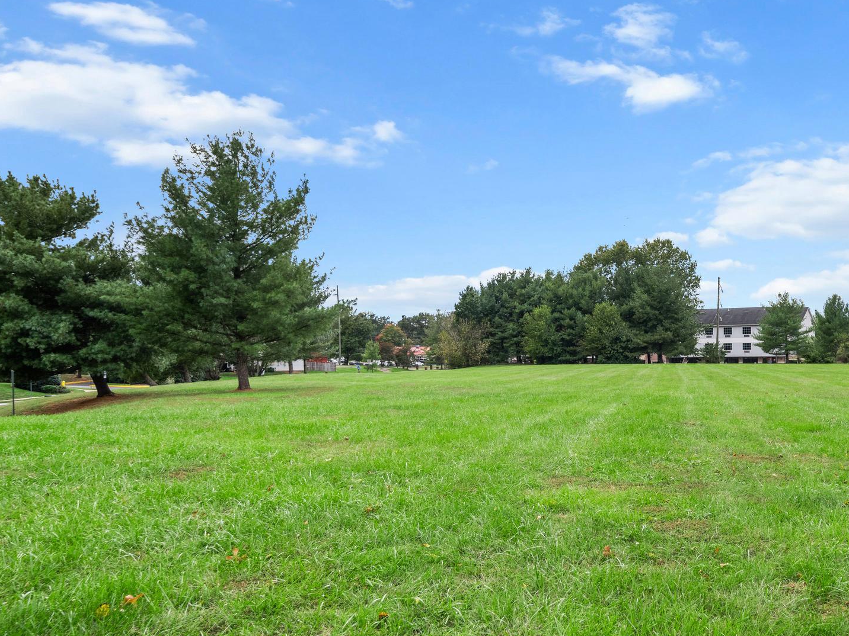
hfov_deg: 53.9
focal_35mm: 33
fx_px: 809
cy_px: 359
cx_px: 586
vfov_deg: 42.9
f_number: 9
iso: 640
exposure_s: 1/200
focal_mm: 24
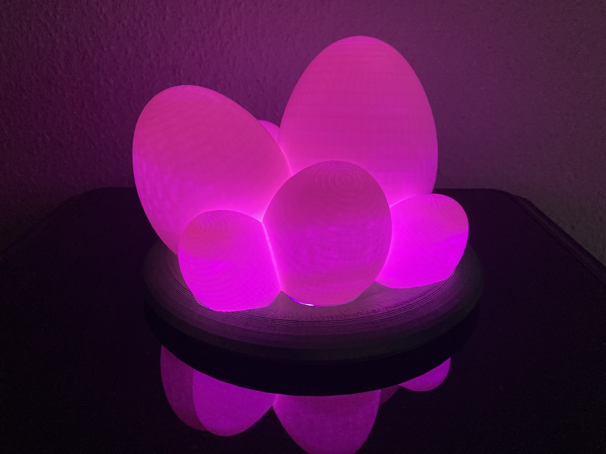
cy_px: 227
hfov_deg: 63.4
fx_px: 490
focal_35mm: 28
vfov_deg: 49.7
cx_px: 303
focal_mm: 3.99
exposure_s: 1/32
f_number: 1.8
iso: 400
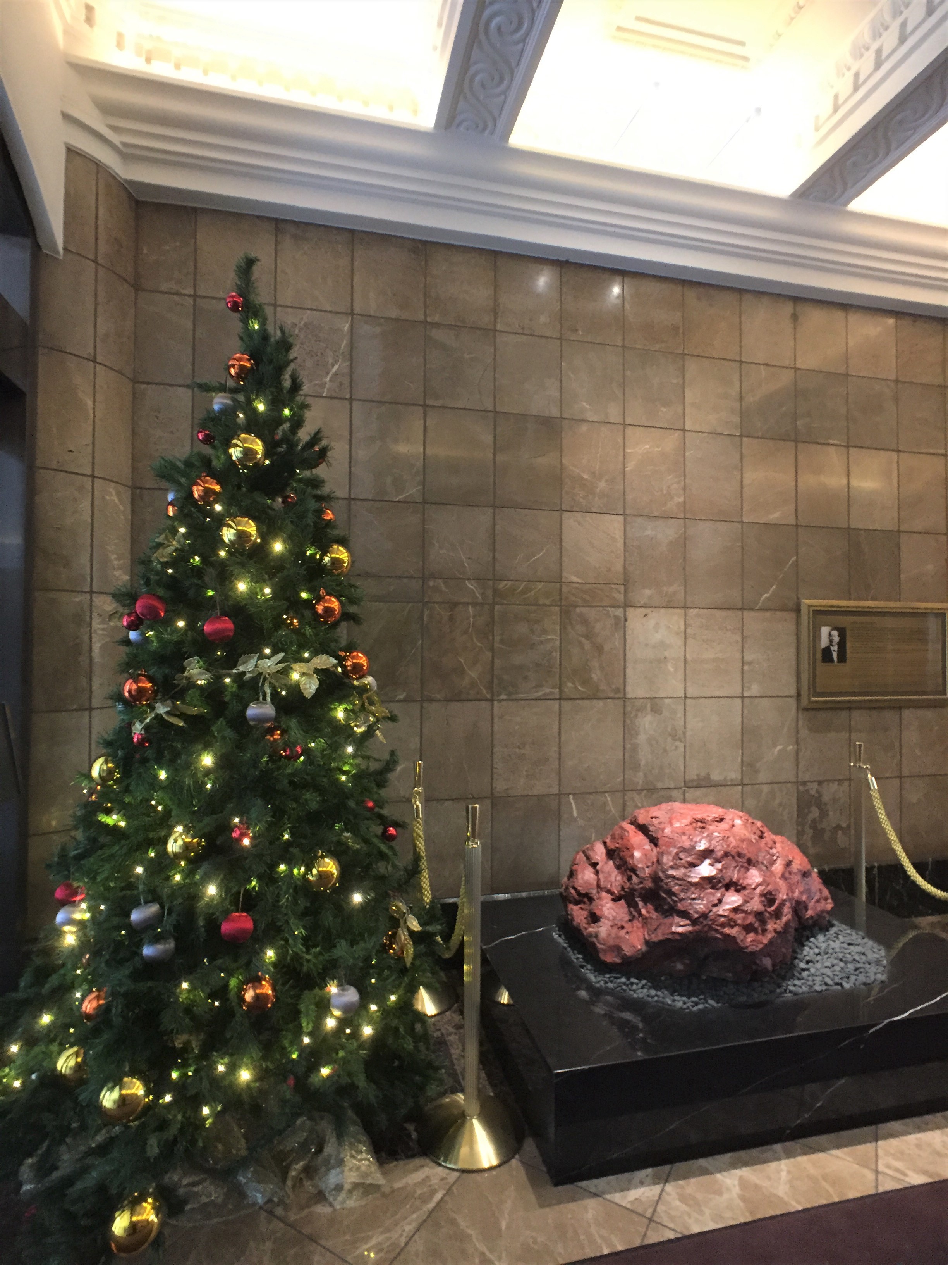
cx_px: 474
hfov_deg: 48.2
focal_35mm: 29
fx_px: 1059
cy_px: 632
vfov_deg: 61.7
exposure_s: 1/30
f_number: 2.2
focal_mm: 4.15
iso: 250
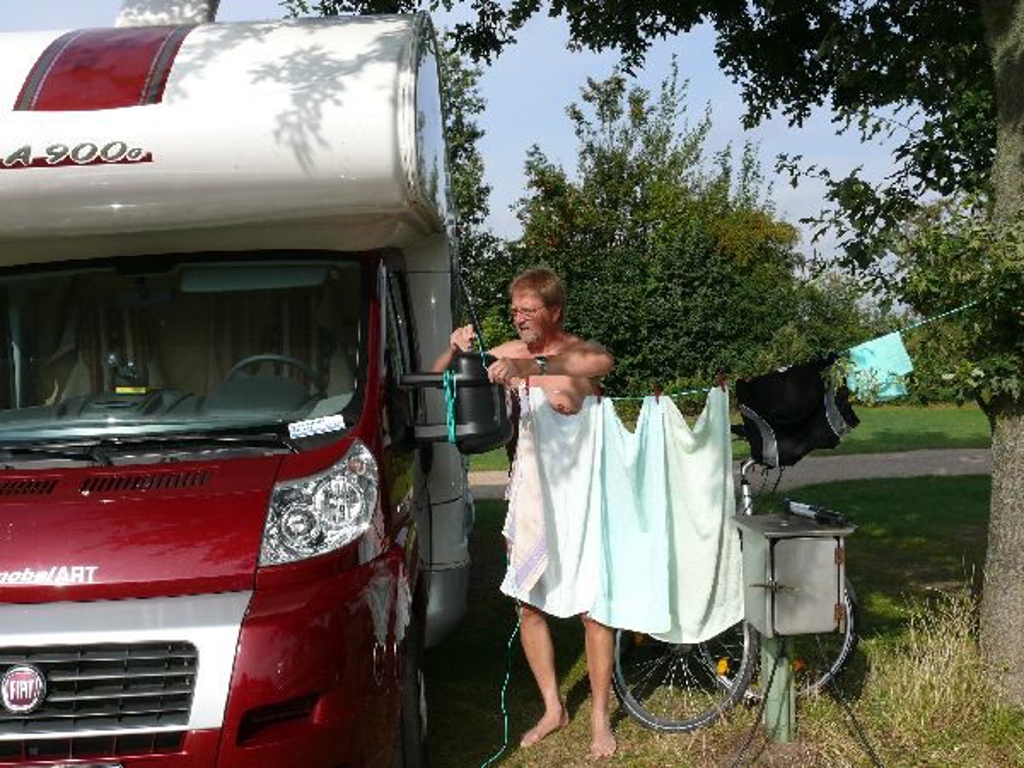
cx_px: 512
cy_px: 384
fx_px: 1035
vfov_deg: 40.7
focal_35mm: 35
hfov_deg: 52.6
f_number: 6.3
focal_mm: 7.4
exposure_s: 1/400
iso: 100
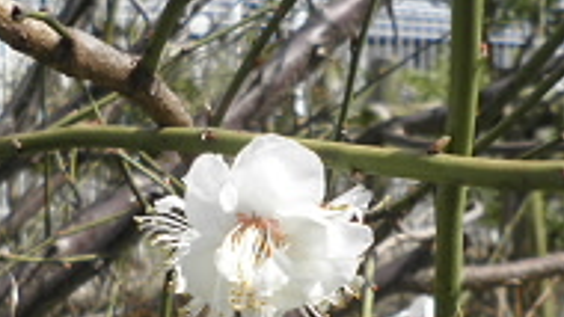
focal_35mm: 62
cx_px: 261
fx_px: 927
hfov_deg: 33.8
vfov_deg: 19.0
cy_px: 299
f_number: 8
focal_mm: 4.9
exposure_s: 1/60
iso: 64
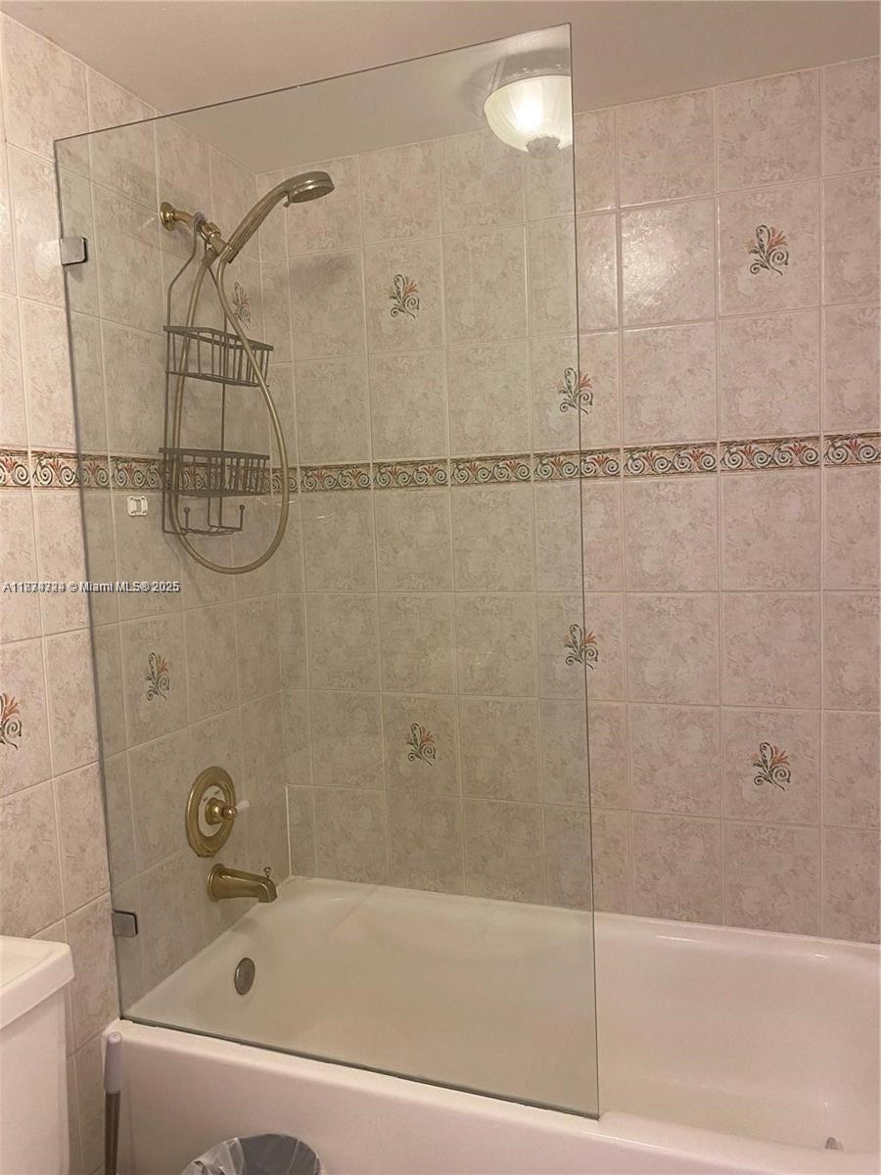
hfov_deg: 53.1
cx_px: 440
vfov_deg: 67.3
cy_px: 588
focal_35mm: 26
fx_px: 882
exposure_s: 1/60
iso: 100
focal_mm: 4.25
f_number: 1.8
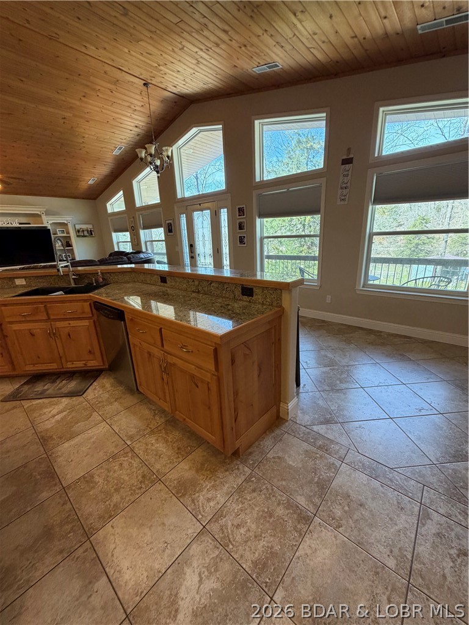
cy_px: 312
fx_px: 253
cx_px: 234
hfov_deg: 85.7
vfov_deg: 102.1
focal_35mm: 14
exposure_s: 1/120
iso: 200
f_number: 2.2
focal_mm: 2.22
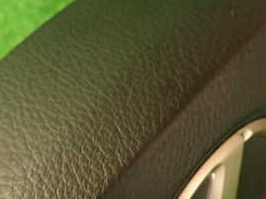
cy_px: 208
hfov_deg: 33.4
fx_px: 438
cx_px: 80
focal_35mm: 57
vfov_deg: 24.3
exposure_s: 1/30
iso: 320
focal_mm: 4.5
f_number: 2
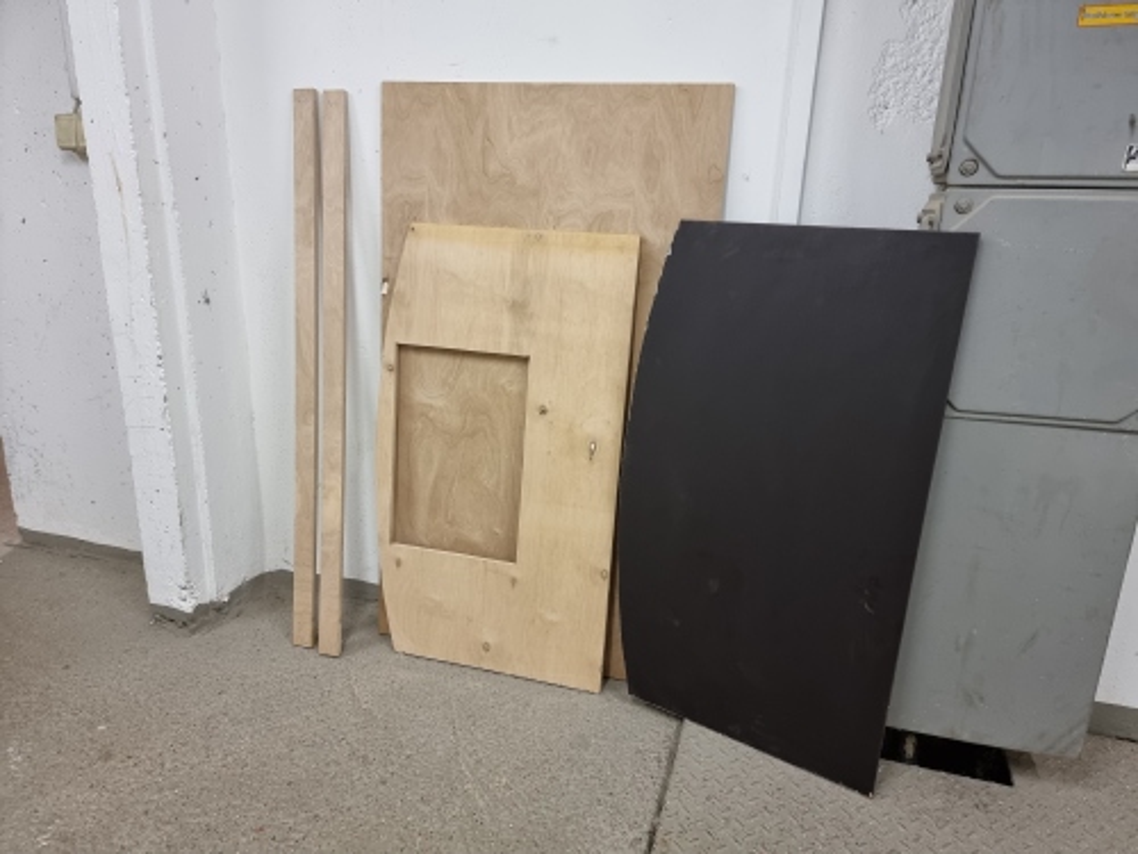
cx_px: 569
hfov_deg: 71.6
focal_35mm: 24
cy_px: 427
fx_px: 789
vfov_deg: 56.8
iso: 250
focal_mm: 6.7
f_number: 1.8
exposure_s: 1/50
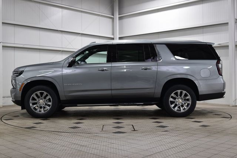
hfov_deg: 45.0
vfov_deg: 30.9
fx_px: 286
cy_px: 79
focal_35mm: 44
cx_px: 118
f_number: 6.3
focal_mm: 29
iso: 400
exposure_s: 1/20
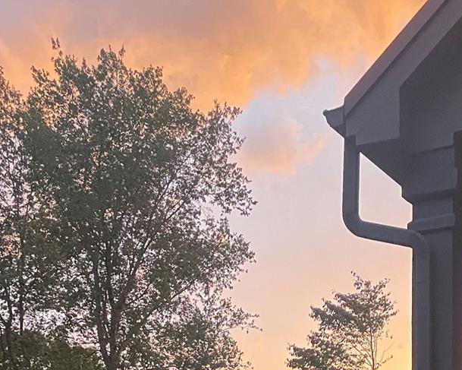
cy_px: 473
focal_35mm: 64
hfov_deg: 29.2
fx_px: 875
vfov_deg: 21.7
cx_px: 339
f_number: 1.6
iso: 640
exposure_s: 1/40
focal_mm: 4.2
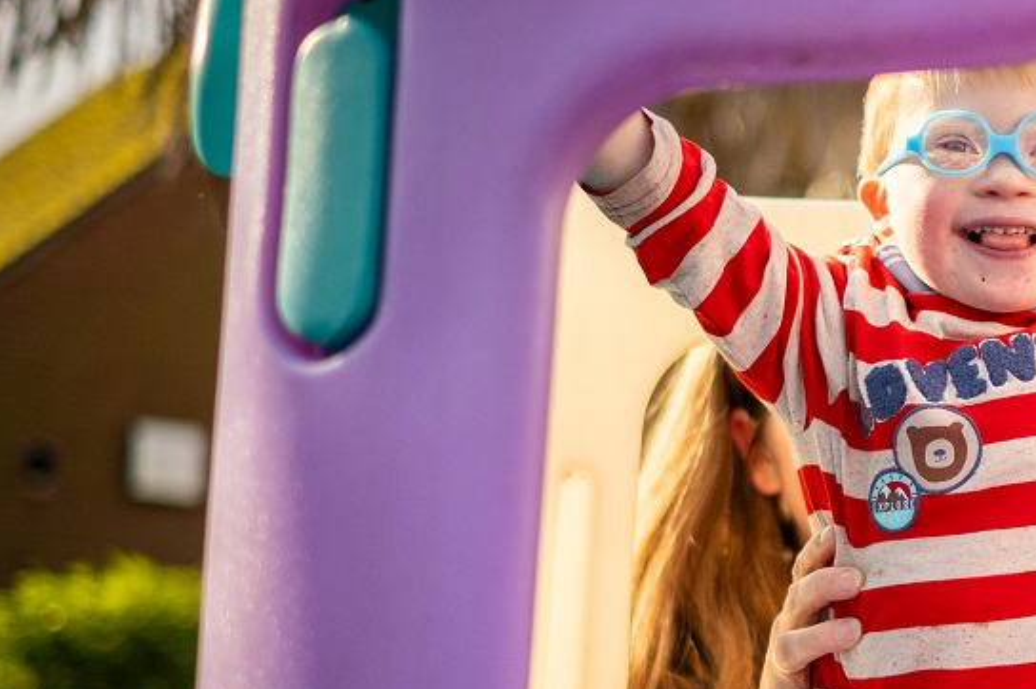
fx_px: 3365
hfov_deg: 17.2
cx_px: 945
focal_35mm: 117
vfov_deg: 11.7
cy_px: 531
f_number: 1.4
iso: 160
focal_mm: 35
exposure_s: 1/8500
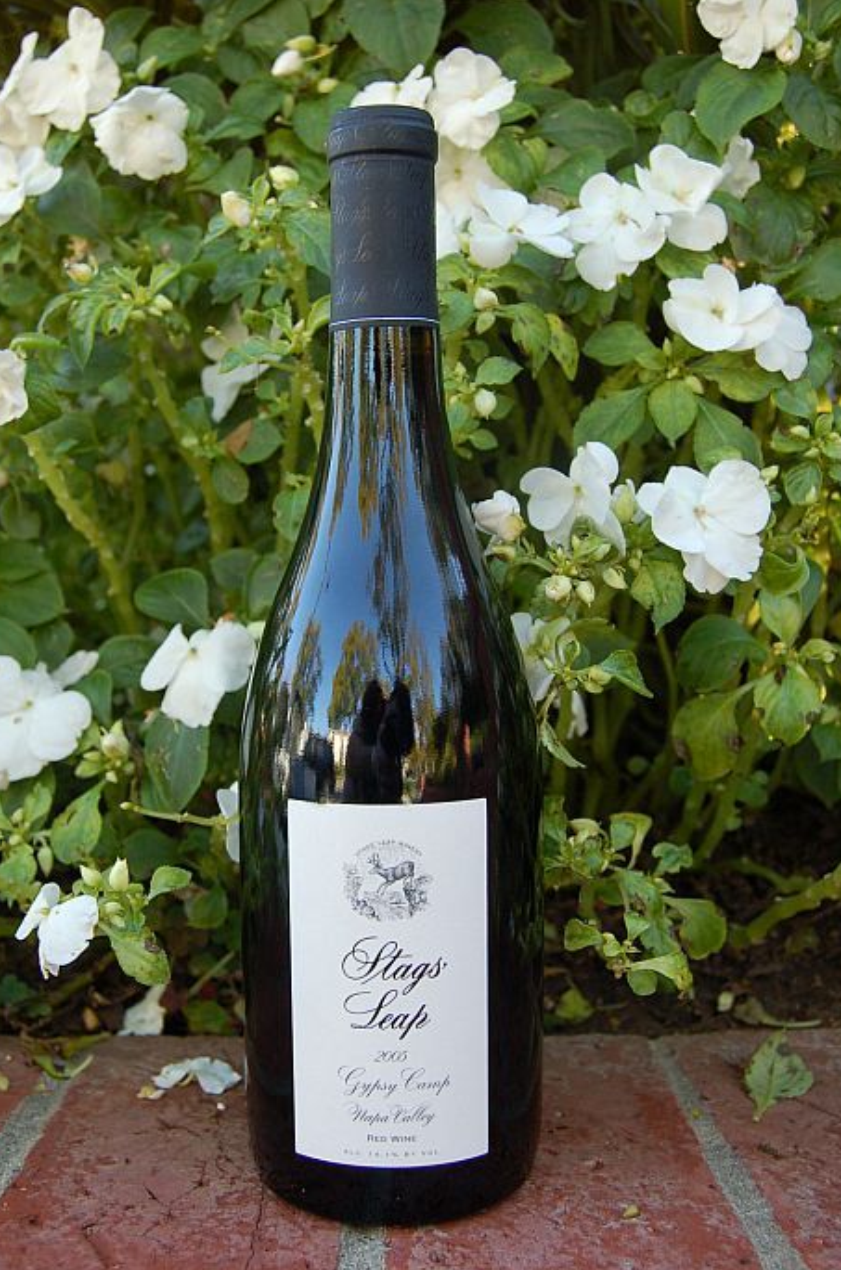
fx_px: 1514
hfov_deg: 31.0
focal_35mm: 43
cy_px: 637
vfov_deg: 45.5
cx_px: 384
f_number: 5
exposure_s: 1/100
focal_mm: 26
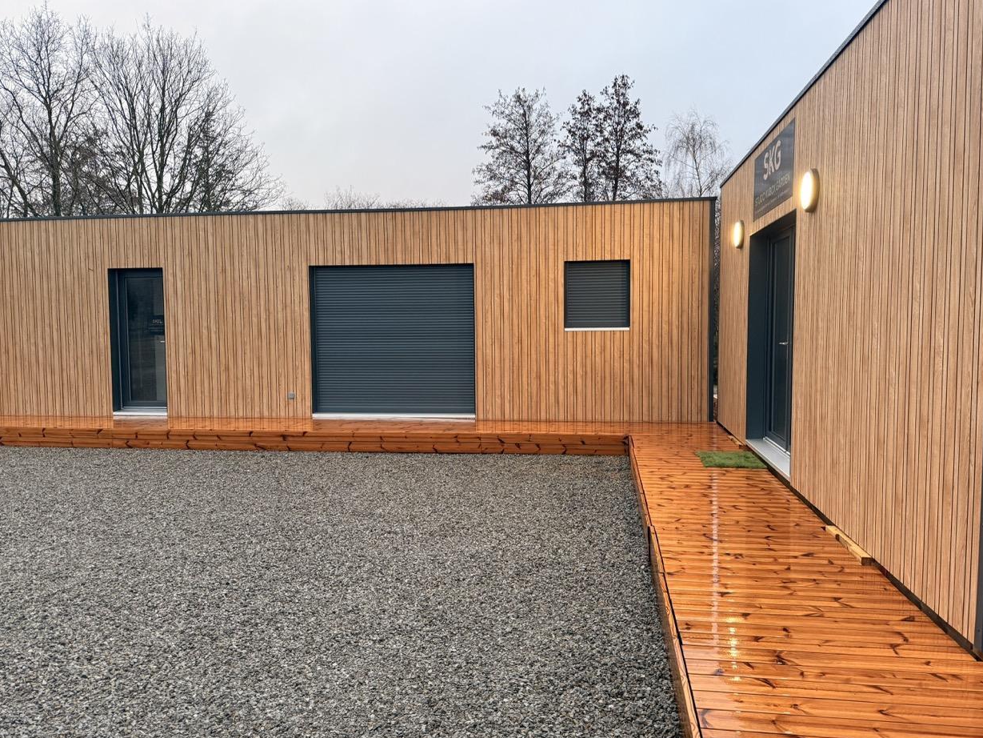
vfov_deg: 54.9
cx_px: 496
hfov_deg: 69.4
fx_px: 710
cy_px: 358
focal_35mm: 25
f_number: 1.78
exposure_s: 1/112
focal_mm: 6.76
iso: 200
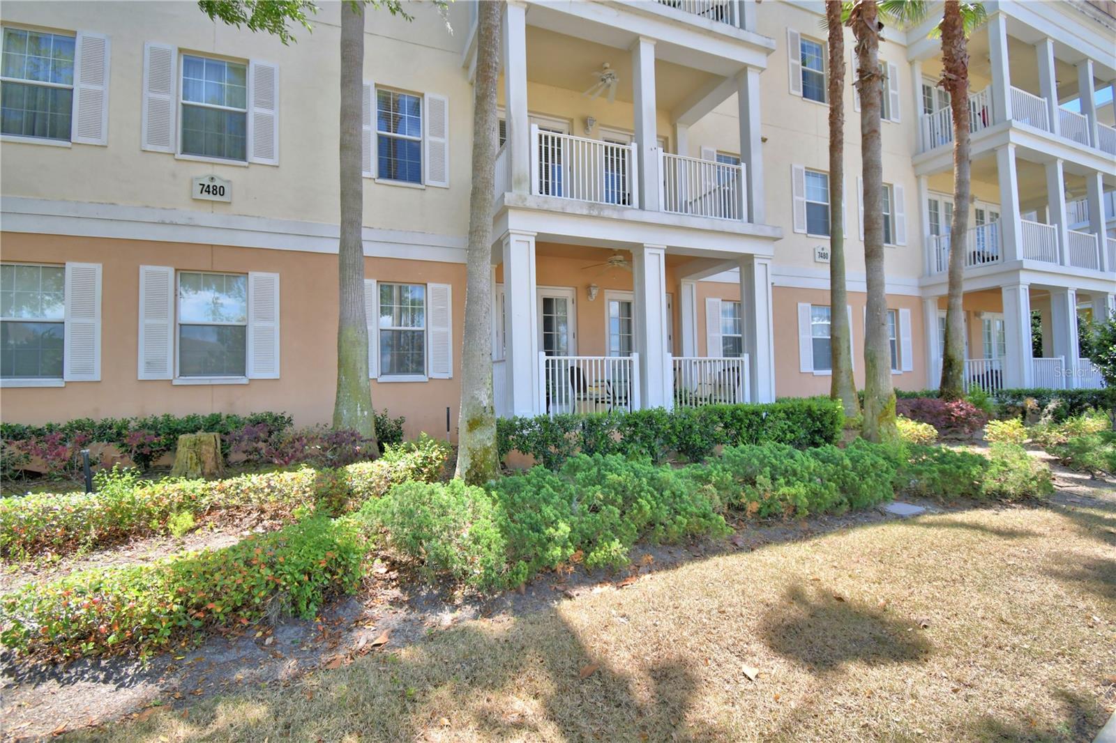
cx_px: 558
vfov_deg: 73.7
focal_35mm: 16
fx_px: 496
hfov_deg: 96.7
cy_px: 372
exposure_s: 1/500
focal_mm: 11
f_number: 4.8
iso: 140
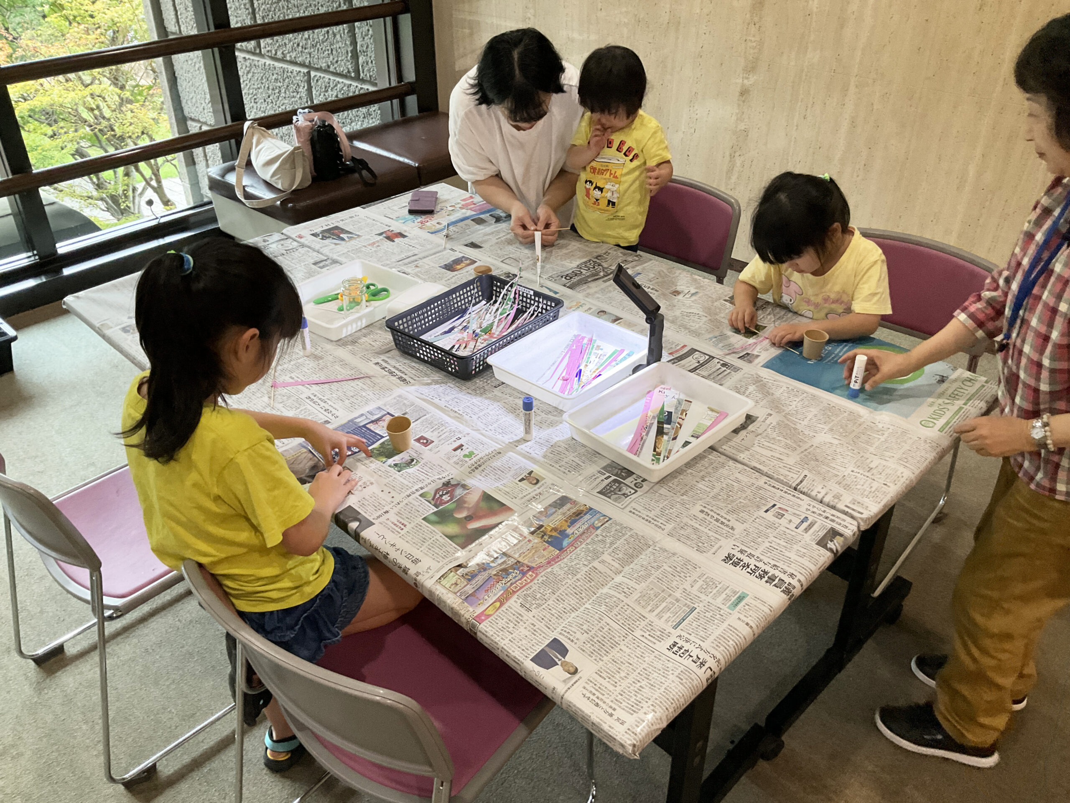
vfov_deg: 48.2
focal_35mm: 29
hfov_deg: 61.7
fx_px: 896
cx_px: 535
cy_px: 402
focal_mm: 3
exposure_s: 1/60
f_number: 1.8
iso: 160
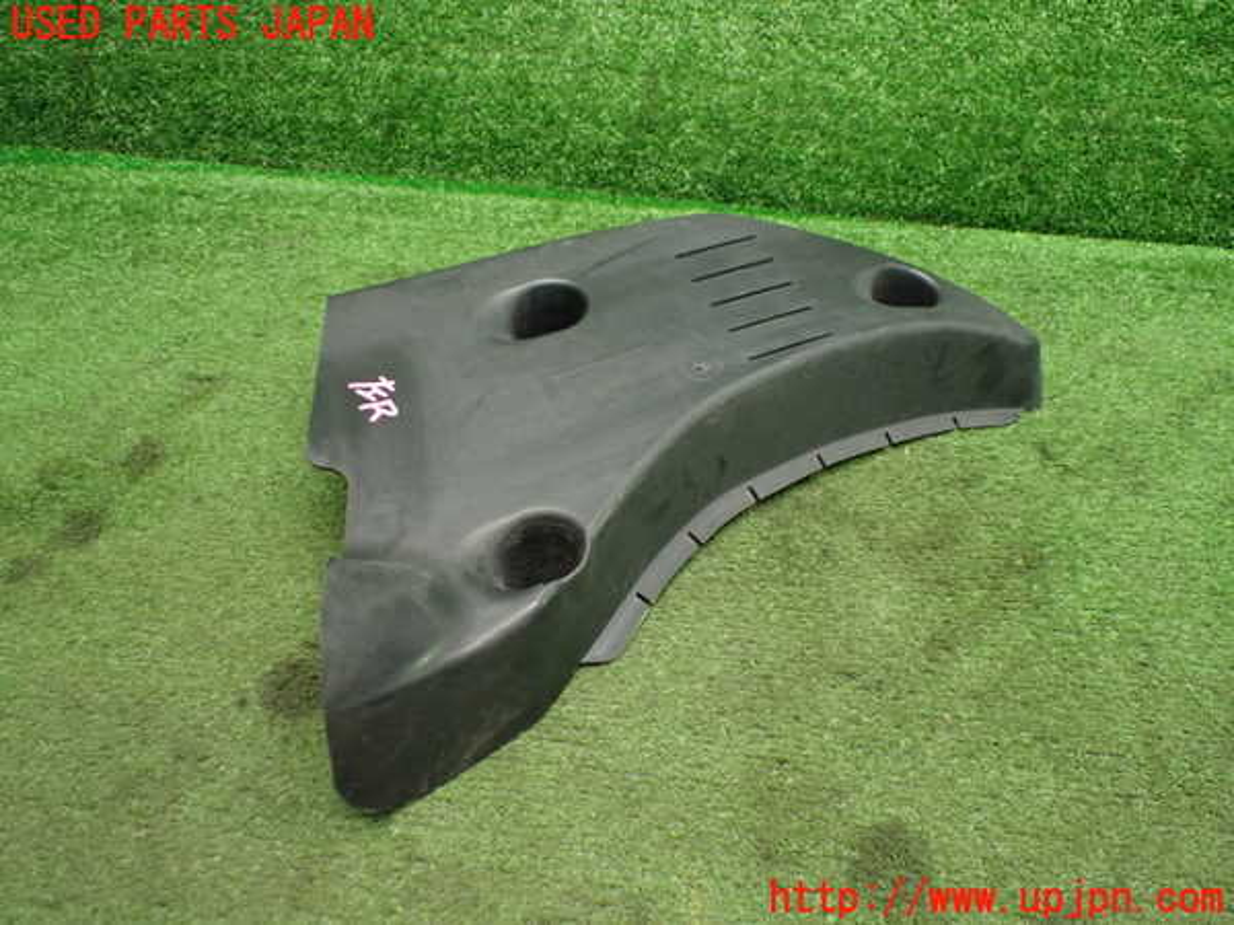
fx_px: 1069
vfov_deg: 46.8
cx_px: 617
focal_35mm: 30
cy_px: 462
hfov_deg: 60.0
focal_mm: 5.4
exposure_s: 1/100
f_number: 2.3
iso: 800
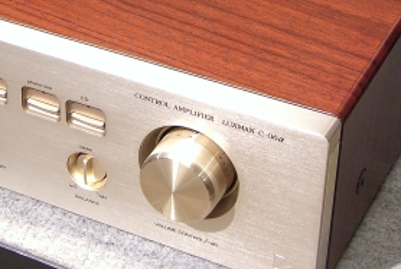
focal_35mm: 110
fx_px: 1227
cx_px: 84
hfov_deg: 18.4
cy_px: 0
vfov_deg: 12.3
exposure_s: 1/15
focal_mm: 9.5
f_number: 3.1
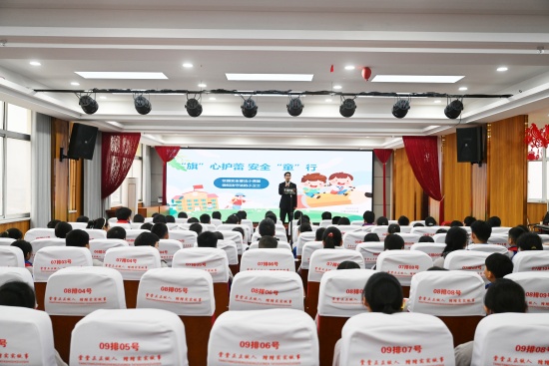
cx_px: 274
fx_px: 480
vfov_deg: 41.7
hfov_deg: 59.5
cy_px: 183
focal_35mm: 32
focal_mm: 31.5
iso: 400
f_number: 3.2
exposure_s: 1/250
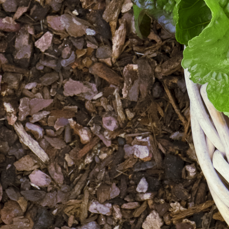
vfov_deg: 9.6
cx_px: 280
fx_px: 1310
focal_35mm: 175
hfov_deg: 9.8
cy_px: -159
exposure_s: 1/450
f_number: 6.4
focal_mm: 31.5
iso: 800
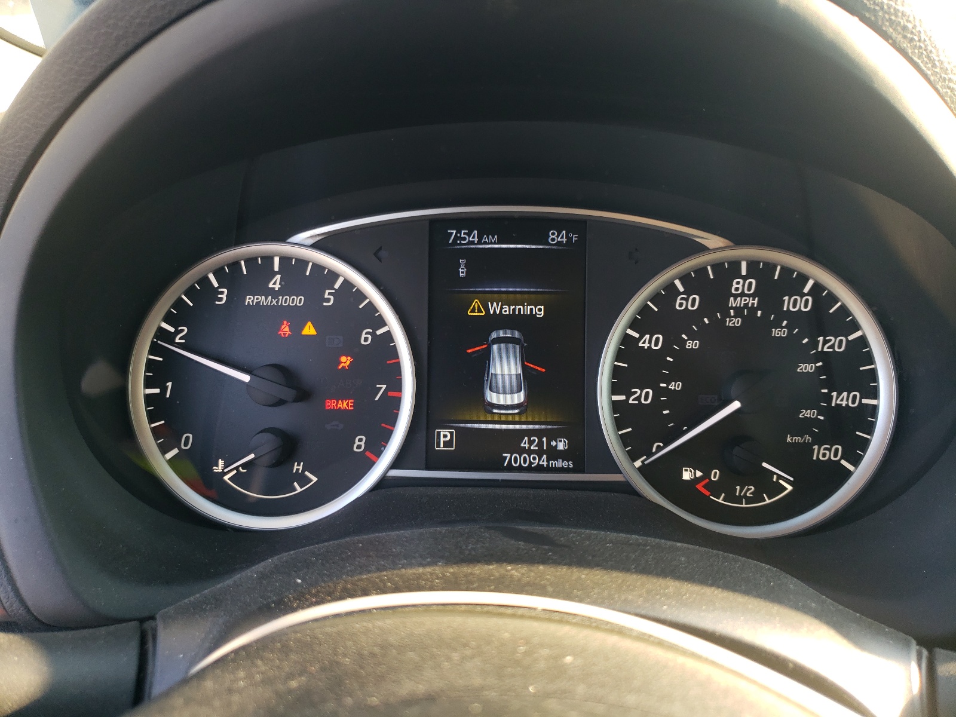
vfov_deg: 53.1
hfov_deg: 67.3
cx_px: 478
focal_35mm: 26
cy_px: 358
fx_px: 718
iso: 50
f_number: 1.5
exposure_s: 1/109
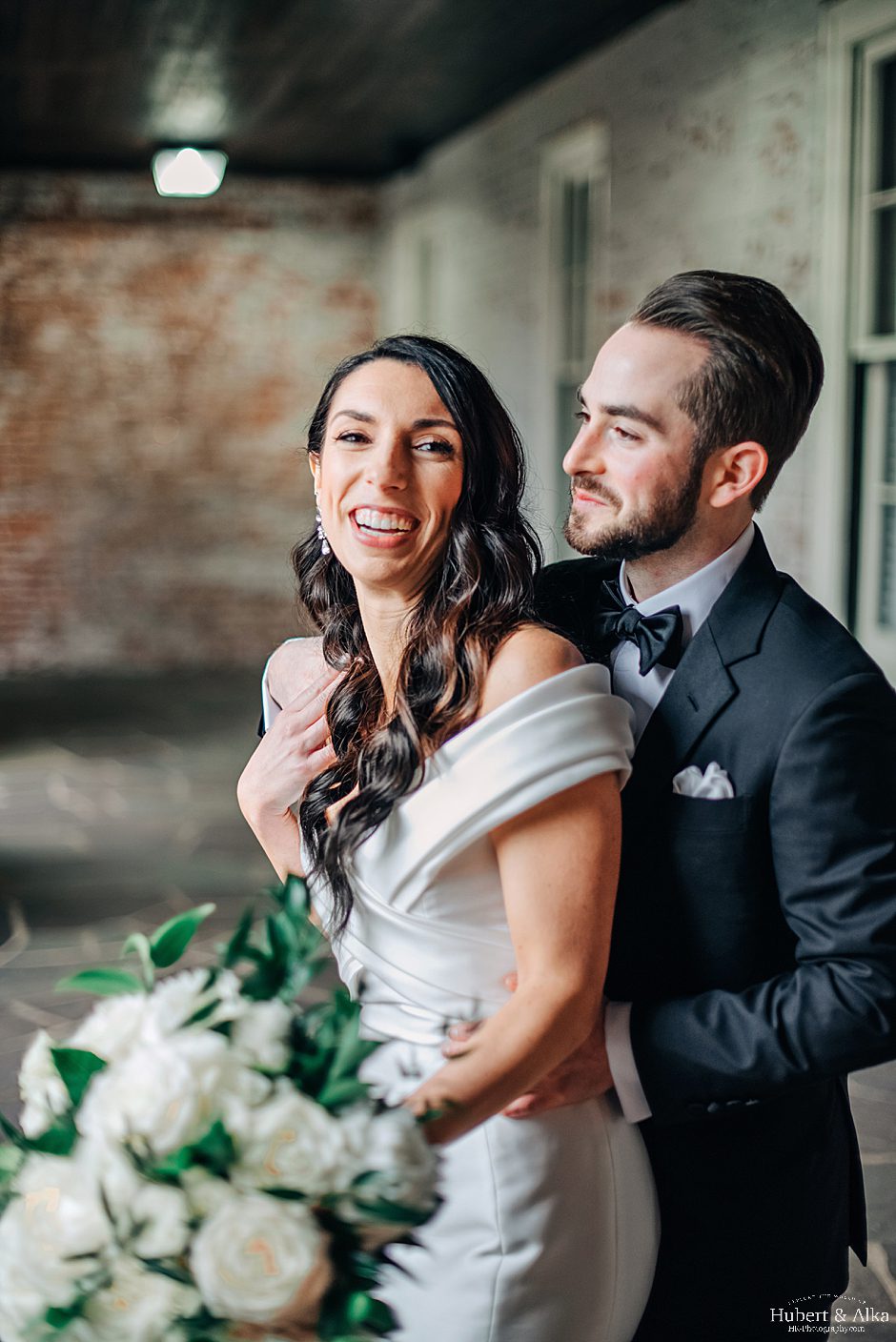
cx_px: 448
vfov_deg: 39.6
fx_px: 1865
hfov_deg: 27.0
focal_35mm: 50
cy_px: 671
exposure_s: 1/250
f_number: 1.4
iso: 400
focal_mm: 50
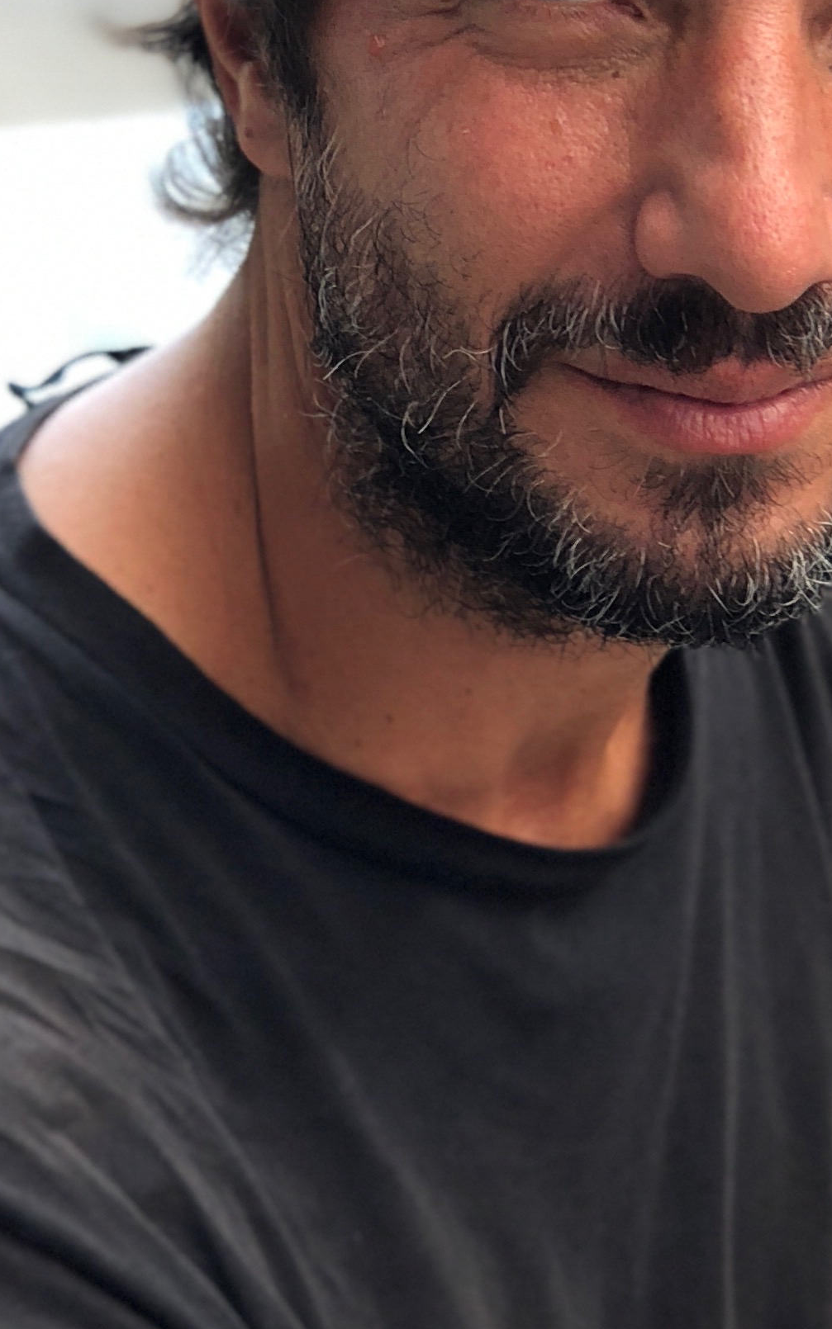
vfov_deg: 15.1
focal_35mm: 138
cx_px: 611
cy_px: 413
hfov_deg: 9.5
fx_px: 5004
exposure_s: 1/60
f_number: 2.4
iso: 20
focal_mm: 6
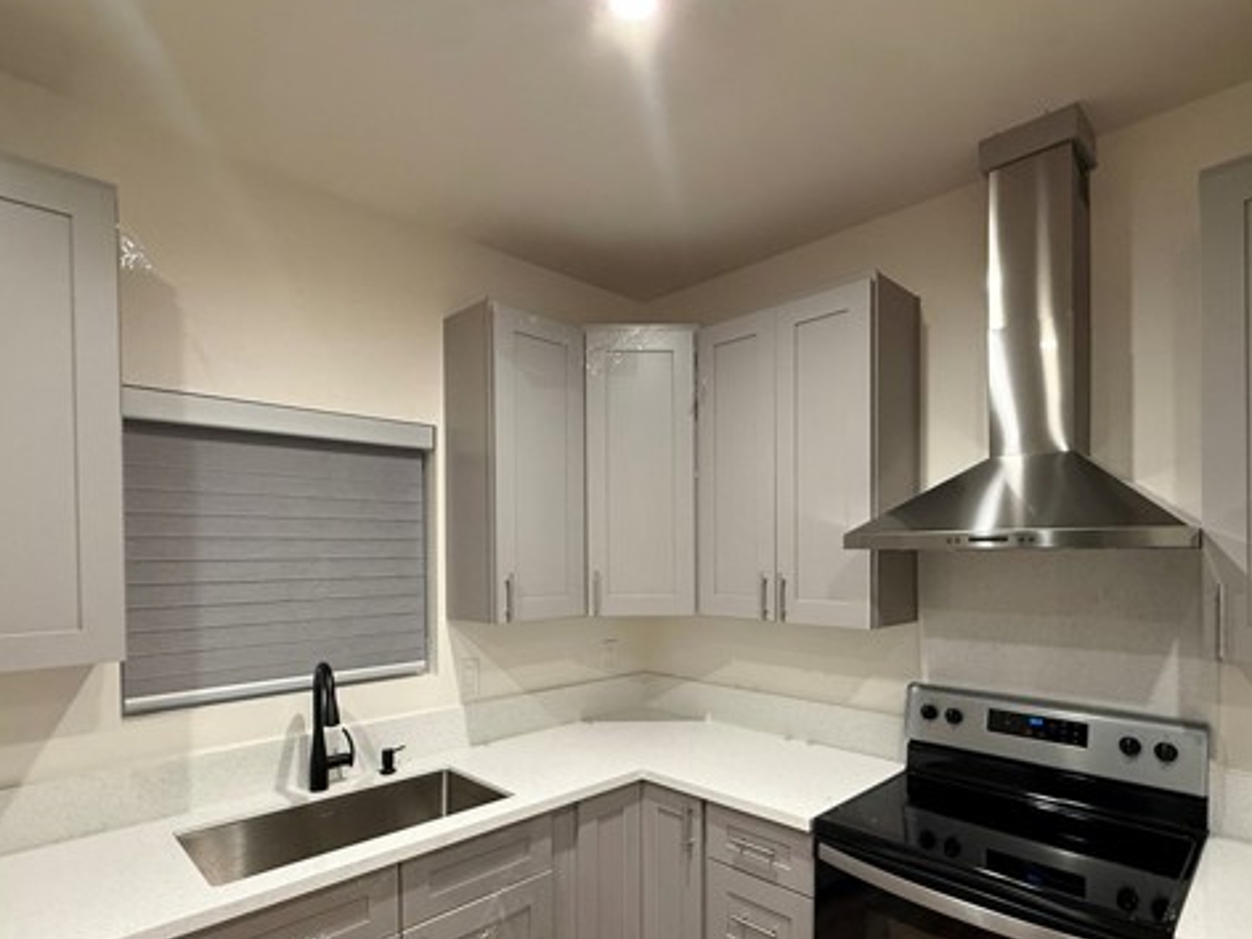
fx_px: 687
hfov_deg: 84.5
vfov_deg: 68.0
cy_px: 562
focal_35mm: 19
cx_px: 671
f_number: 2.2
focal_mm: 2.22
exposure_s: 1/60
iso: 250
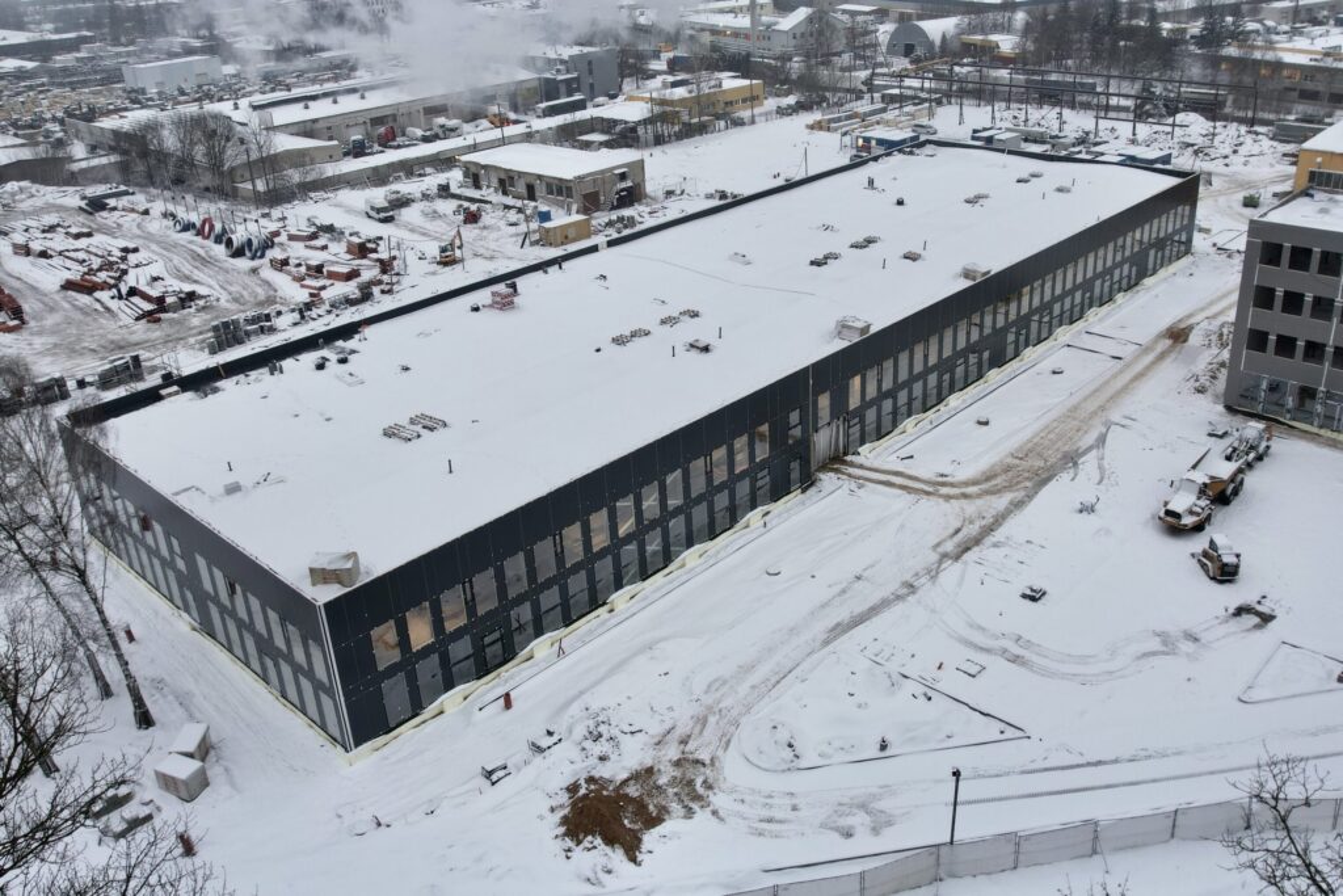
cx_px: 672
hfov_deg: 78.6
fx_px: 821
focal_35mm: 22
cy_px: 448
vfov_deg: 57.2
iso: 100
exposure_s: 1/25
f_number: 2.8
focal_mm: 8.38
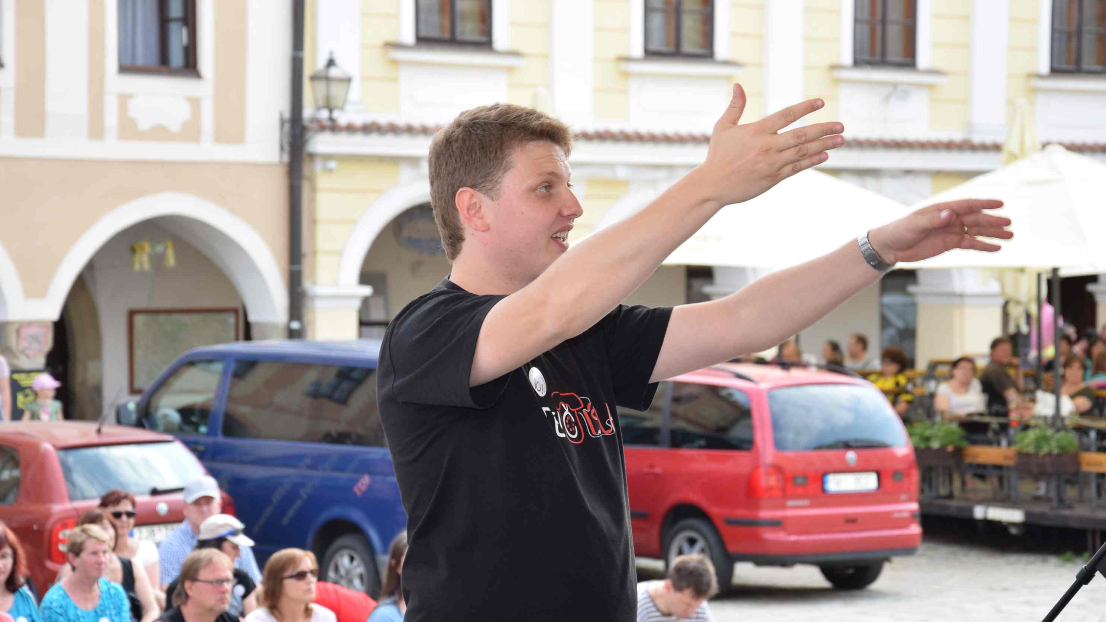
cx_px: 551
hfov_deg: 18.1
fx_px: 3476
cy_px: 309
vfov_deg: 10.2
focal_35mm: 119
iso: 400
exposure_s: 1/200
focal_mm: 75
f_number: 6.3
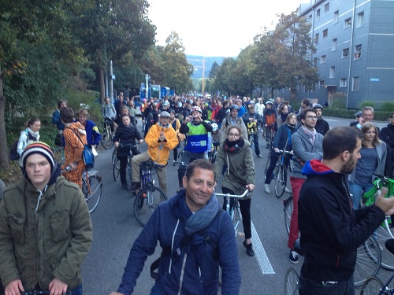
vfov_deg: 40.7
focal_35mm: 35
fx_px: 398
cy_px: 148
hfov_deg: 52.6
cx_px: 197
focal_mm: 4.28
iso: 125
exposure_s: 1/20
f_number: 2.4
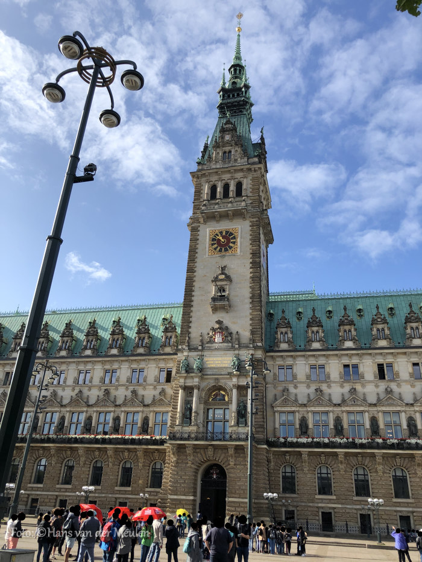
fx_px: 455
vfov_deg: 63.4
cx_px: 211
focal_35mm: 28
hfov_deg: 49.8
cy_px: 281
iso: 20
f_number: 1.8
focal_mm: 3.99
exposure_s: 1/1372
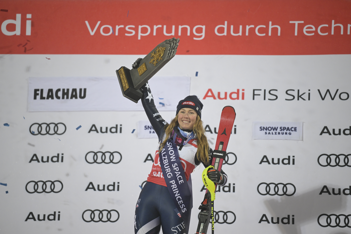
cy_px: 117
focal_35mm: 185
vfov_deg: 7.4
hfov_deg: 11.1
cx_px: 176
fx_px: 1804
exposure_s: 1/2000
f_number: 2.8
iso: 2000
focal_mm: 185
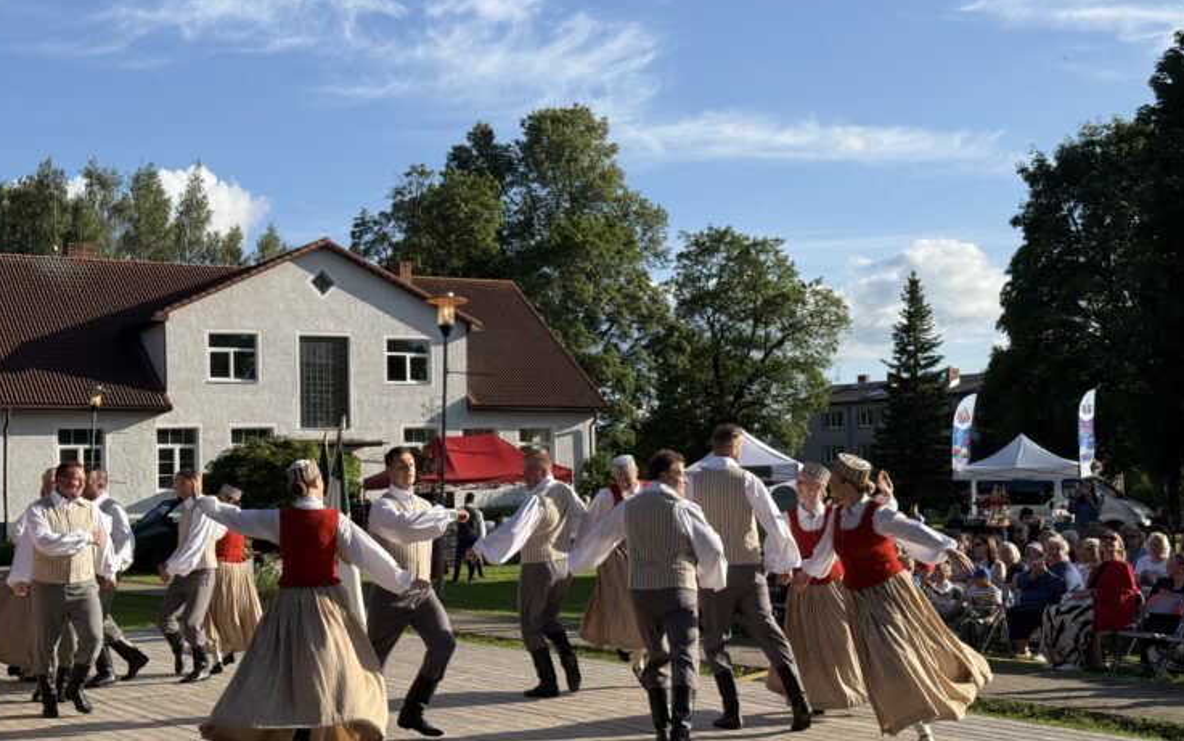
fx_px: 1711
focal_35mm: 53
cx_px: 575
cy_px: 394
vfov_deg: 24.4
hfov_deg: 38.2
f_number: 1.78
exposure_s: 1/3534
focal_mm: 6.76
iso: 64
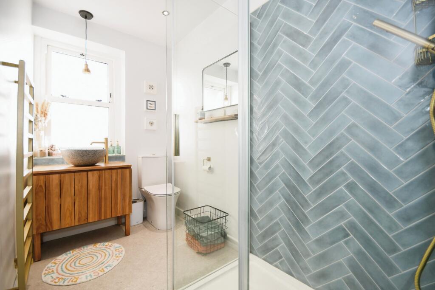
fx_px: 181
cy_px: 145
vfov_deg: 77.3
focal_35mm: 15
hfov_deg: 100.4
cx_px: 218
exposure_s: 1/80
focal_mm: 10
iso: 400
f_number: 8
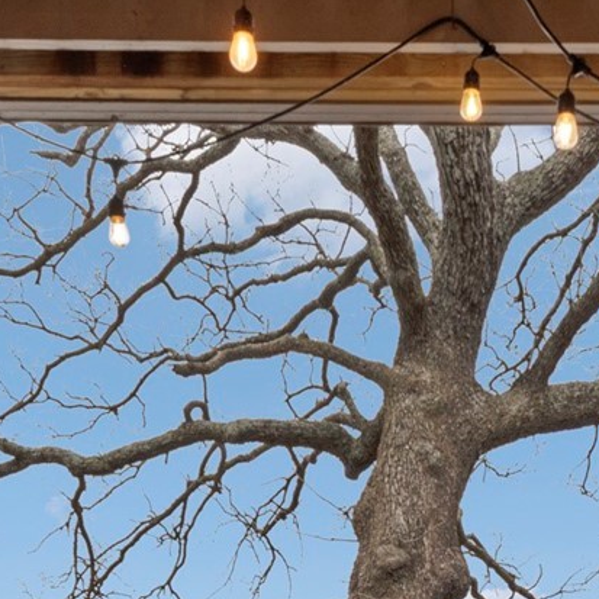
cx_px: 473
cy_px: 807
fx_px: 1312
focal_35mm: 67
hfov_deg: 25.3
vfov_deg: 22.6
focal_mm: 16
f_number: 8
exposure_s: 1/15
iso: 160
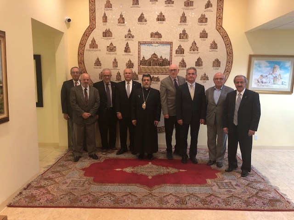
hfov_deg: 63.4
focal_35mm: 28
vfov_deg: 49.7
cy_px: 110
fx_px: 238
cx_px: 147
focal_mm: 3.99
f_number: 1.8
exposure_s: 1/15
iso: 50
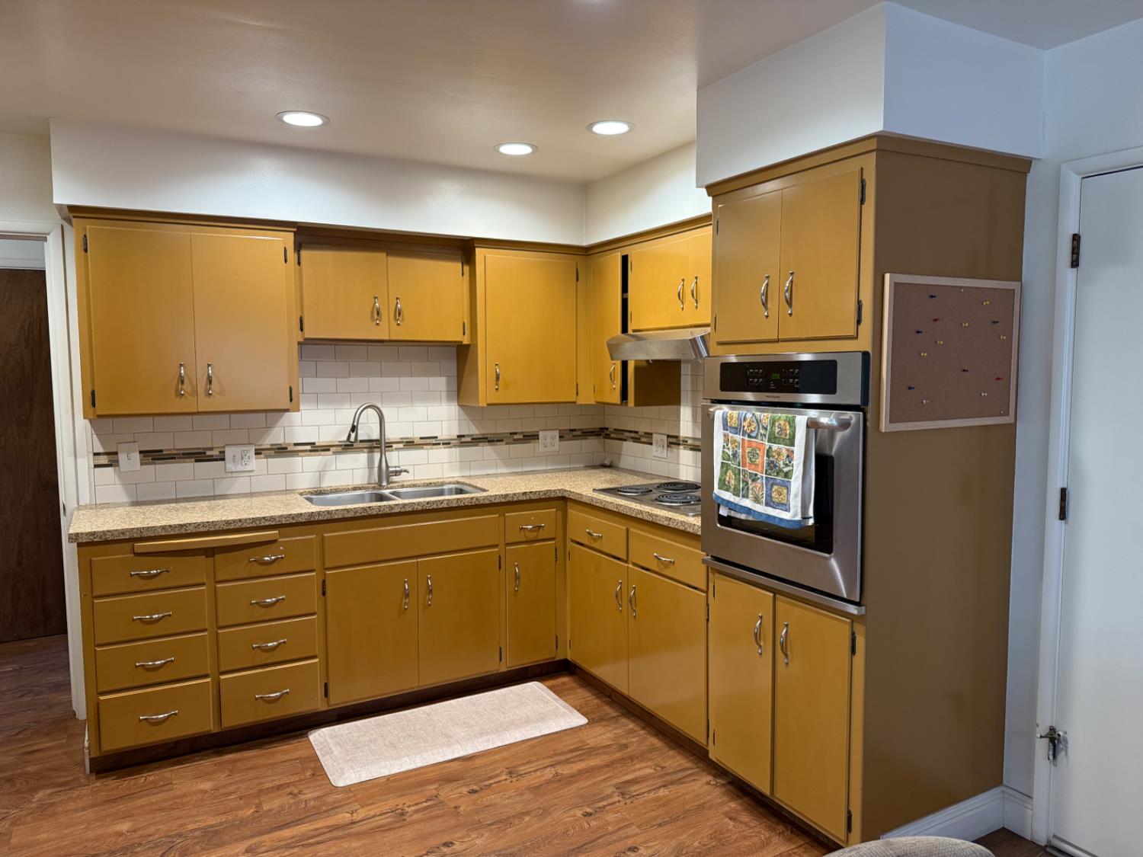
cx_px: 572
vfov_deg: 56.8
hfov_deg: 71.6
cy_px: 428
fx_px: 792
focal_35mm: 24
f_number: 1.78
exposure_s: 1/60
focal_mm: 6.76
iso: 200
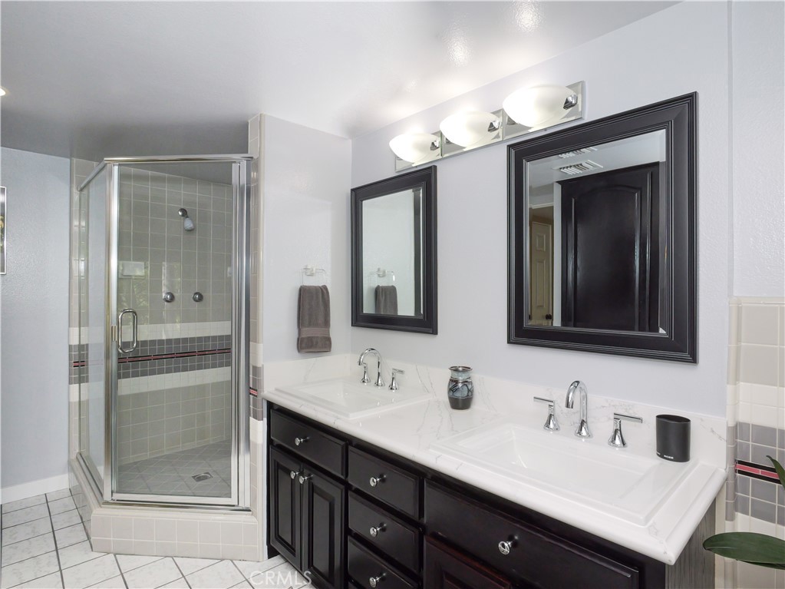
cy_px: 294
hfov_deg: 87.8
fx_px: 408
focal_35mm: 18
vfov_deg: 71.6
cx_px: 392
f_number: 8
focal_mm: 9
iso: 1600
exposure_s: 1/320
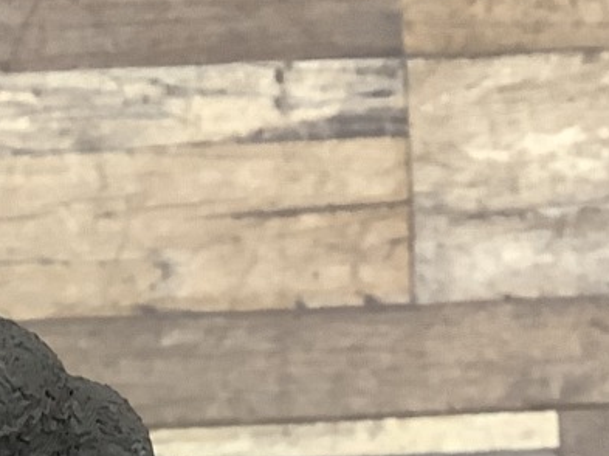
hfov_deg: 15.0
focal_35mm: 130
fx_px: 2285
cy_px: 814
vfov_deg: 10.7
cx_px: 43
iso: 200
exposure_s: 1/60
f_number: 2.4
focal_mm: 3.3
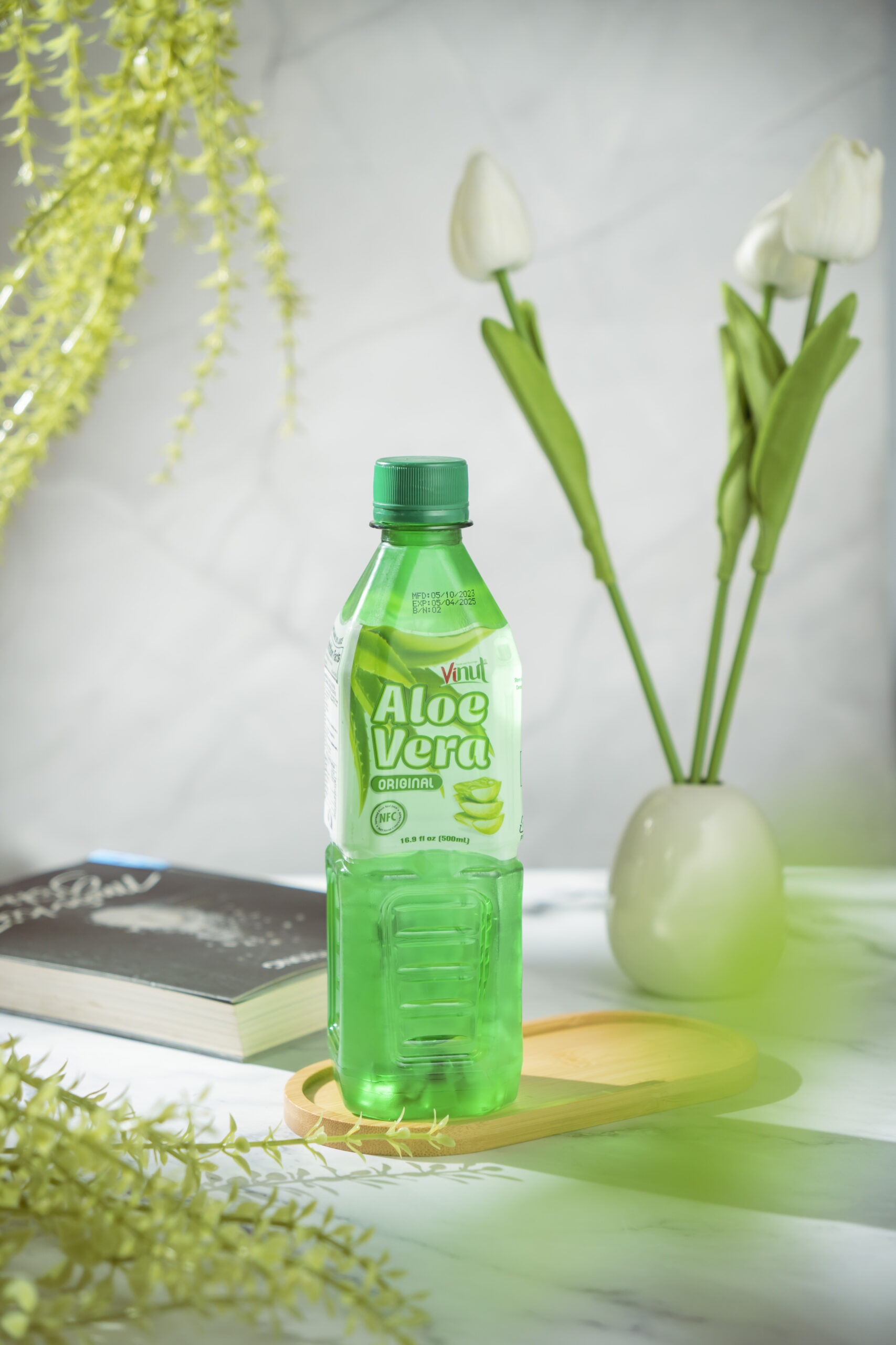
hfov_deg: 18.2
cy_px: 672
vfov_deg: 27.0
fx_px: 2799
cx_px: 448
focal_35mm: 75
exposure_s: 1/60
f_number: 3.5
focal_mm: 50
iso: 160
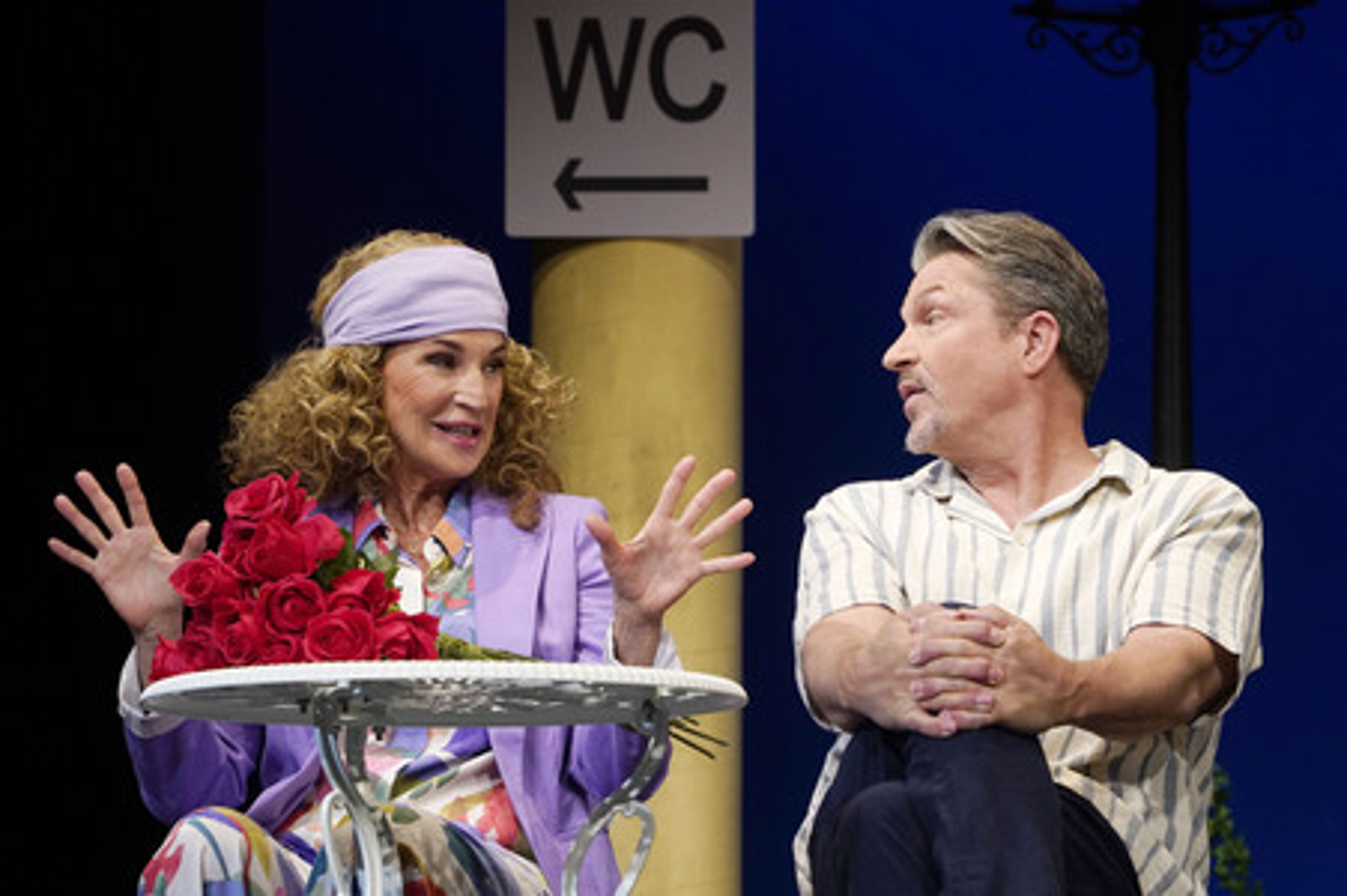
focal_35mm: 186
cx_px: 674
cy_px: 448
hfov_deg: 11.1
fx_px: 6954
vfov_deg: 7.4
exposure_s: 1/160
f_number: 8
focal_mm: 186
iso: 1600
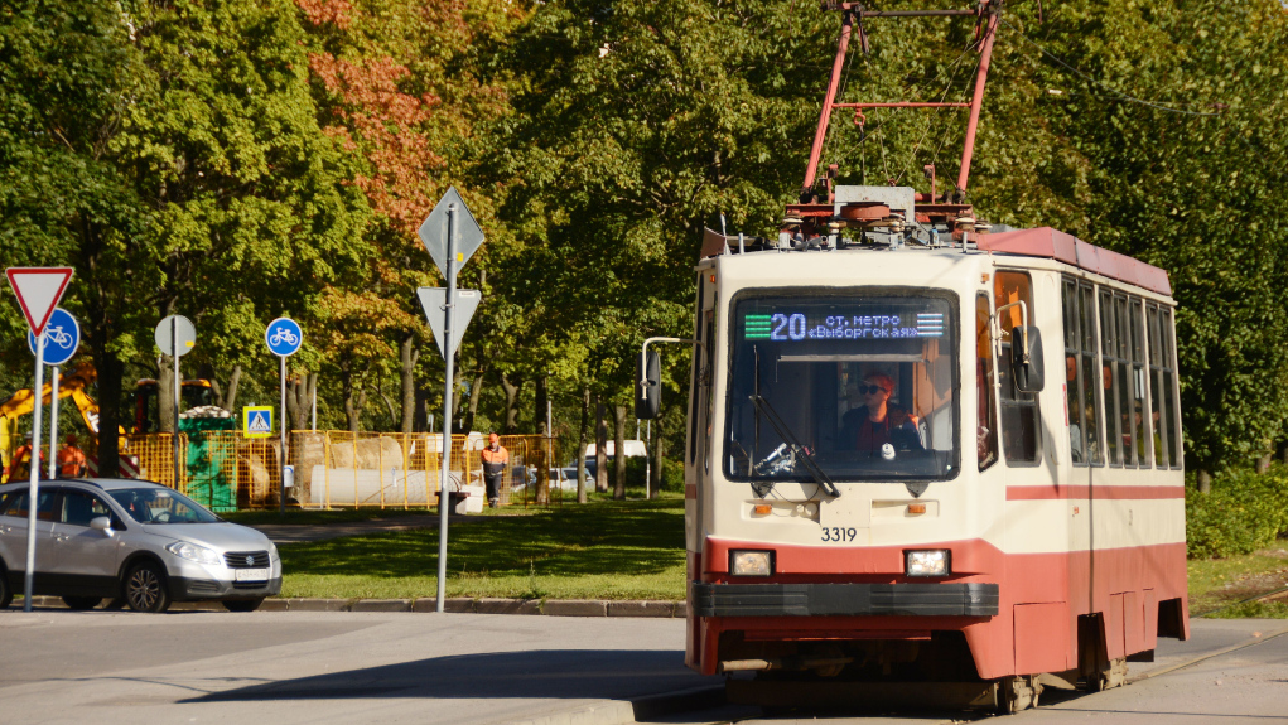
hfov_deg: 9.6
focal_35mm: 224
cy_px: 197
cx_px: 742
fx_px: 7652
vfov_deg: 5.4
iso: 100
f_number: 5.3
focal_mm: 112
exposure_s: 1/800
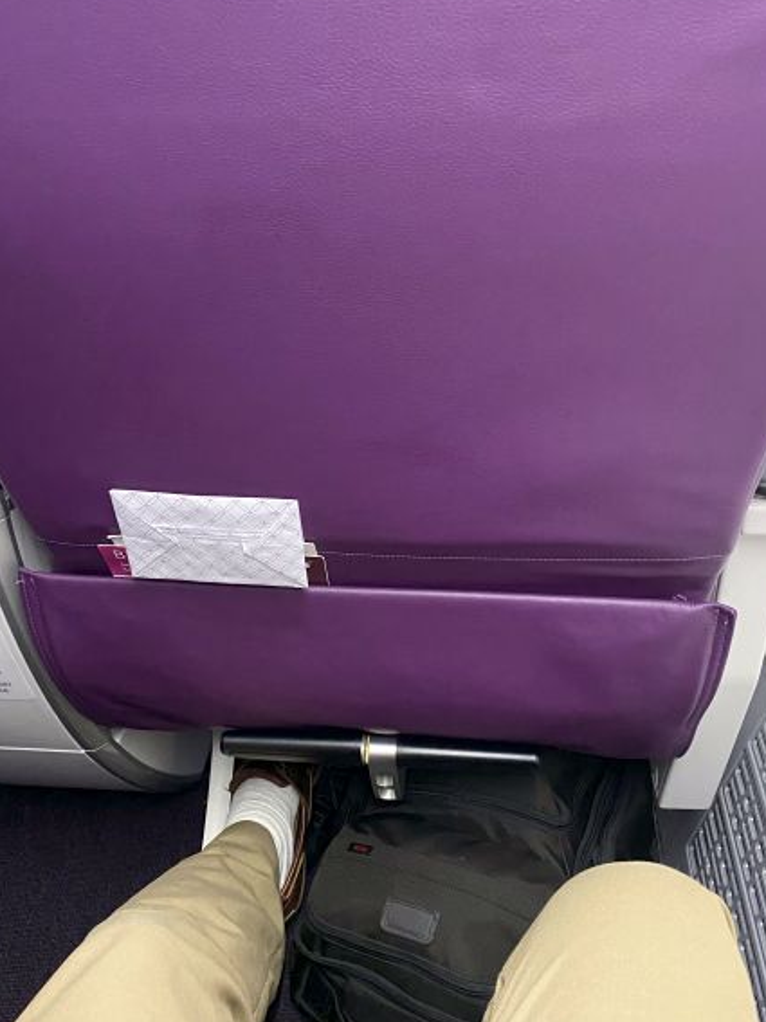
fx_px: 974
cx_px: 411
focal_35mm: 33
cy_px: 535
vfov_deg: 55.3
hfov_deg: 42.9
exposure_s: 1/30
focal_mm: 4.25
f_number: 1.8
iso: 800
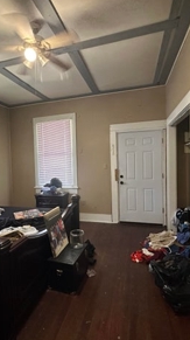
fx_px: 189
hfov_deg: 53.0
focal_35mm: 21
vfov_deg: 83.9
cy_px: 169
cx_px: 73
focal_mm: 2.22
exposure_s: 1/60
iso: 1000
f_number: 2.2
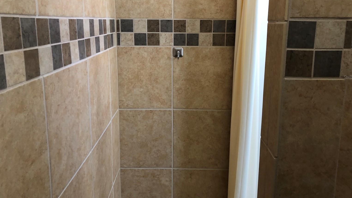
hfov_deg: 61.0
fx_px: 299
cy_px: 77
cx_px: 181
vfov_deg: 36.5
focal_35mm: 32
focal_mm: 4
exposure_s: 1/20
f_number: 1.8
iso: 40
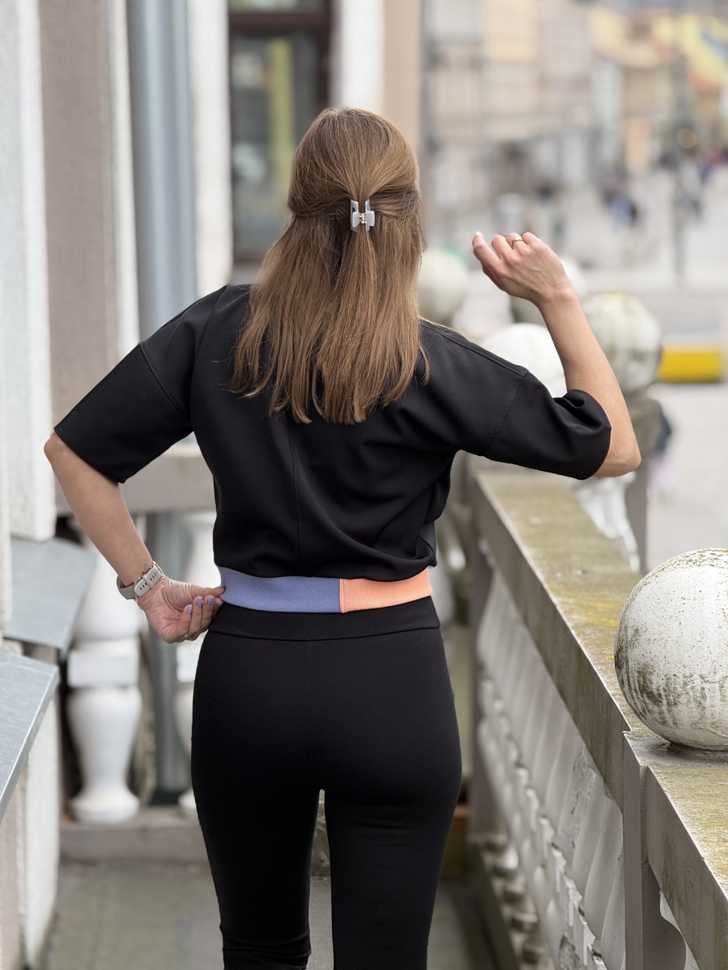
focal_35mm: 120
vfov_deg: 16.4
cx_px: 364
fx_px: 3365
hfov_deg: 12.3
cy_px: 485
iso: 50
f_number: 2.8
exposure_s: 1/135
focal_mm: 15.66
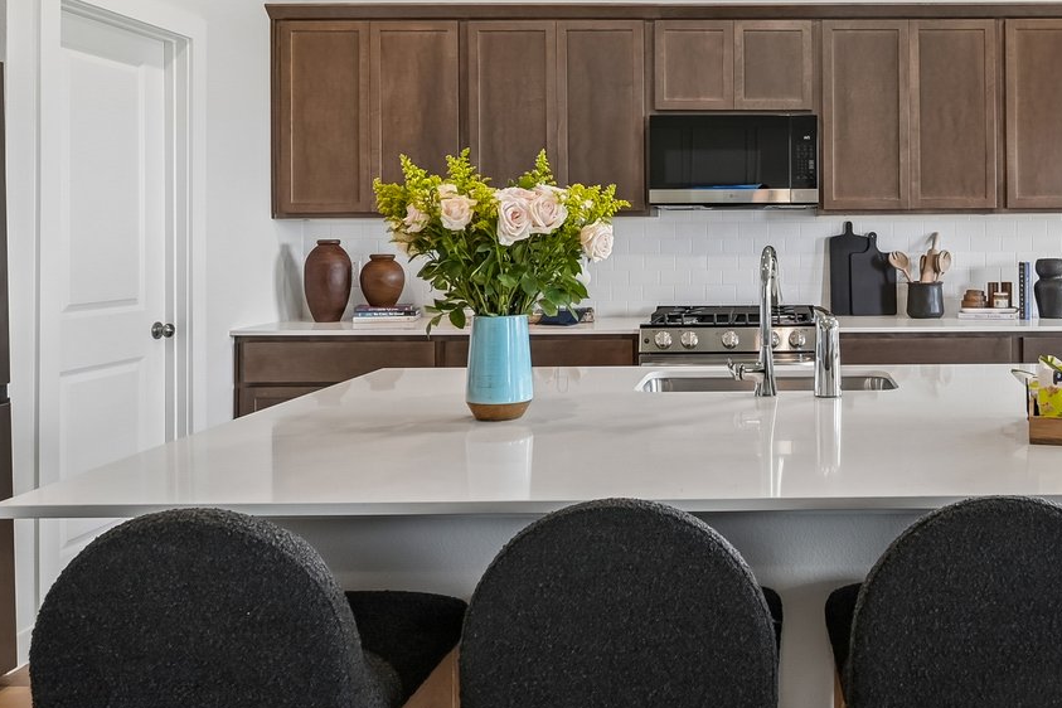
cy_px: 234
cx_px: 794
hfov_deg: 53.3
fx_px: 1003
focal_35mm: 34
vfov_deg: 38.4
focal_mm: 14
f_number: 9
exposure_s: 1/15
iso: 250
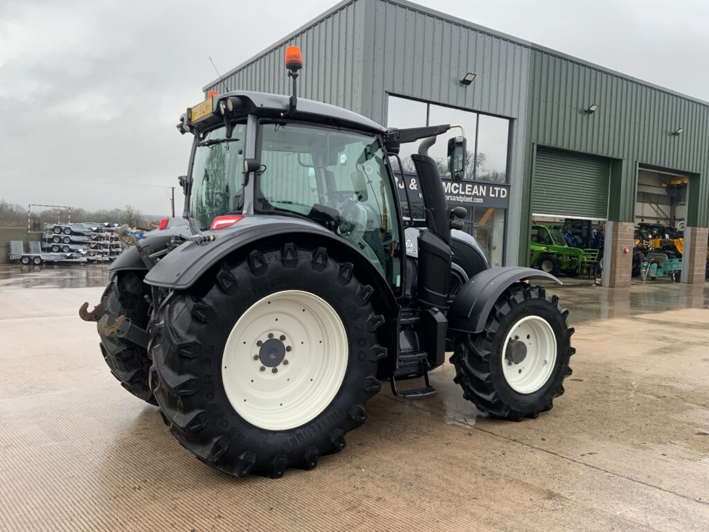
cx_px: 354
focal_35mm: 29
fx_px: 594
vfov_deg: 48.2
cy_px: 266
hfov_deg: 61.7
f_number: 1.8
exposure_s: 1/122
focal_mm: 3
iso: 40
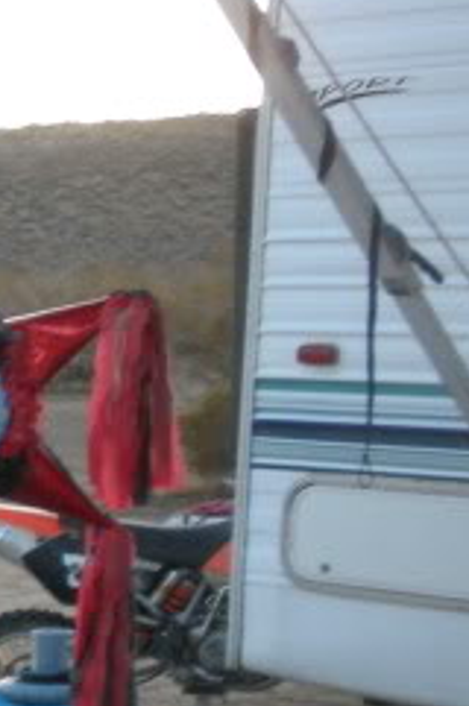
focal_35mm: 128
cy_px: 530
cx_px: -645
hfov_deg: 9.5
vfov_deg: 16.0
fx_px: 2508
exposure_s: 1/79
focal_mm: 6.6
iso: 207
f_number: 3.5
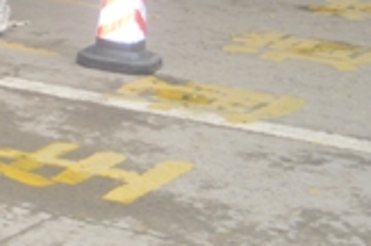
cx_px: -325
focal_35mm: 191
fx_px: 1964
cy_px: -318
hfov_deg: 10.1
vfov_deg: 6.8
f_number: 4
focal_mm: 26
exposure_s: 1/125
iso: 200
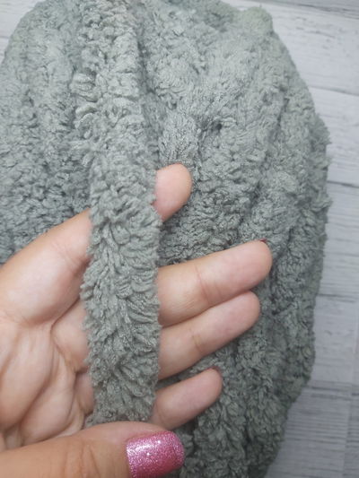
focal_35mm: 26
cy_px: 239
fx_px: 359
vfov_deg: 67.3
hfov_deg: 53.1
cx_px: 180
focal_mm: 3.92
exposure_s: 1/50
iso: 80
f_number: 1.7
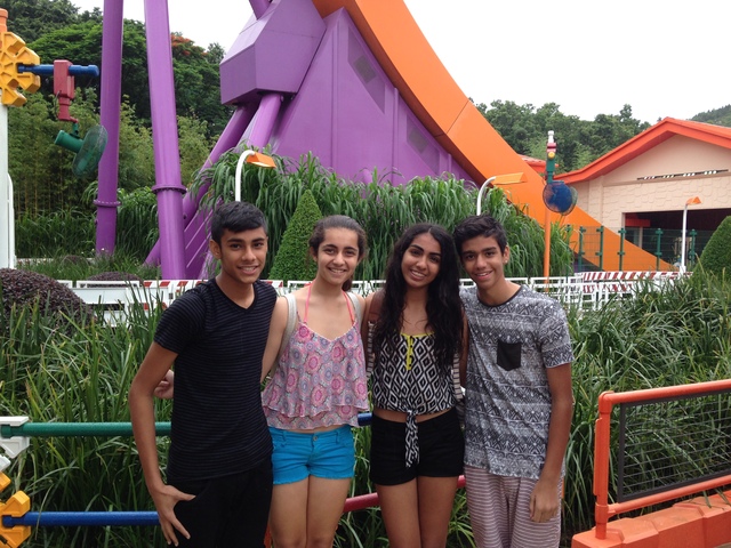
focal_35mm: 33
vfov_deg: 42.9
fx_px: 697
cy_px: 274
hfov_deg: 55.4
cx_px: 366
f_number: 2.4
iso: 64
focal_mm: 4.12
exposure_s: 1/120
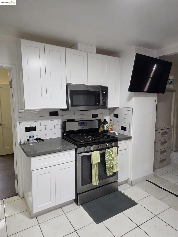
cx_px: 89
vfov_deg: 73.9
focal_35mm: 23
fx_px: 158
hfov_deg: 58.9
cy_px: 118
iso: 400
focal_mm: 6.3
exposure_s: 1/120
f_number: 1.7
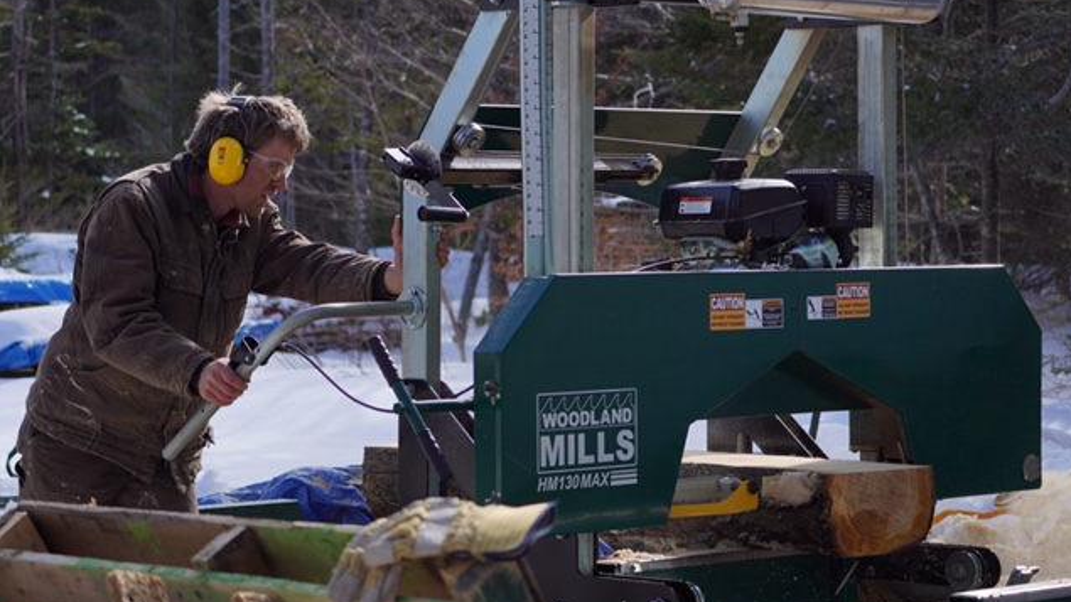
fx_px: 3152
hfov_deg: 19.3
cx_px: 538
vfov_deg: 10.9
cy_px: 283
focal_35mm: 111
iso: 160
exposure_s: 1/1250
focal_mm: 70
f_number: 4.5
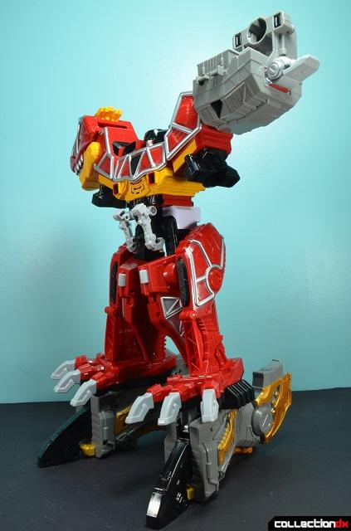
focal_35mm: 33
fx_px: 485
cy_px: 266
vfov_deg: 57.4
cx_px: 176
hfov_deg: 39.7
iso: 100
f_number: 20
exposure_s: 1
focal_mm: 22
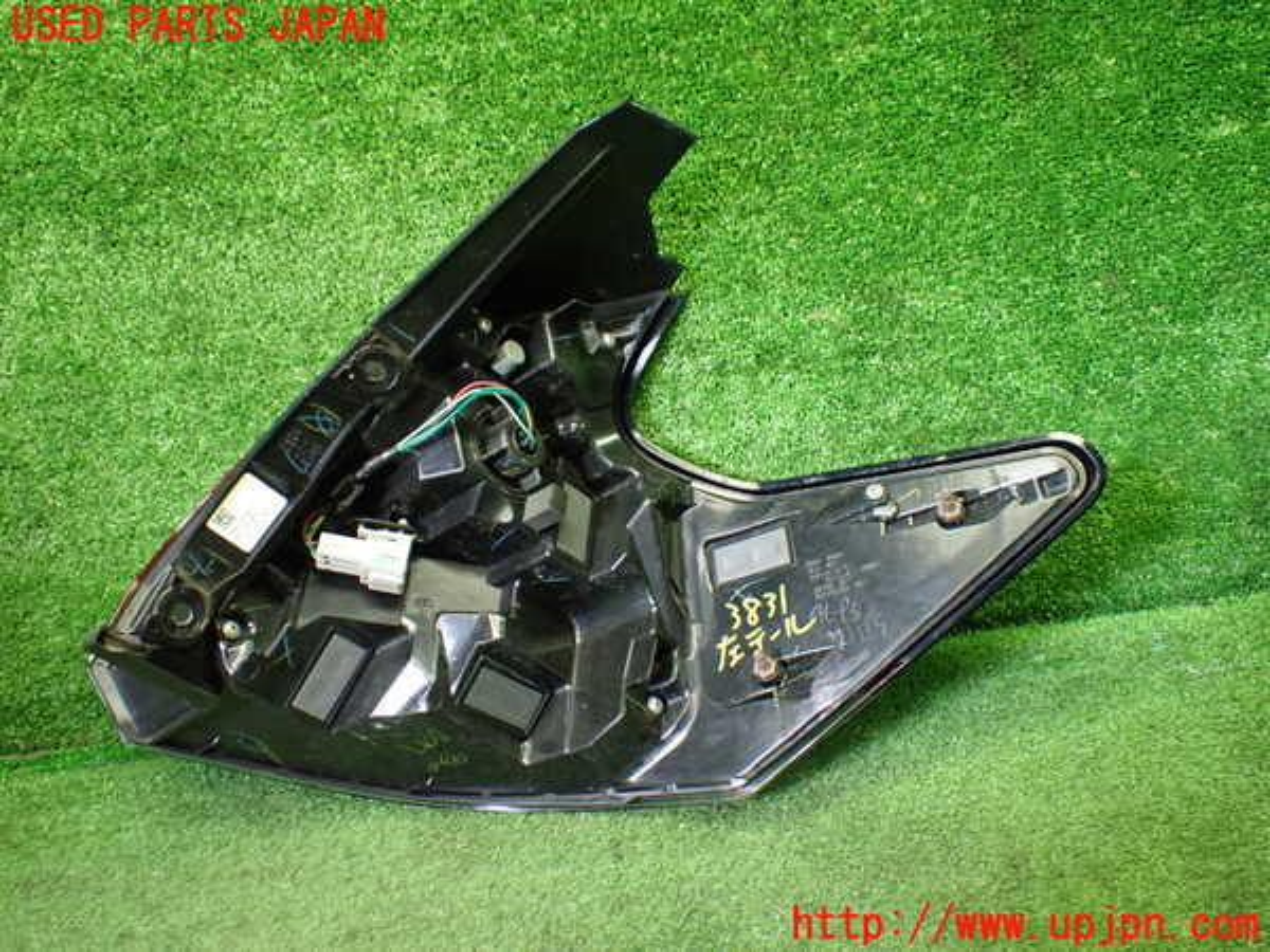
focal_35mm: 32
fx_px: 1174
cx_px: 635
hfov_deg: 56.8
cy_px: 476
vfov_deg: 44.2
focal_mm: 5.79
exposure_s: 1/100
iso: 800
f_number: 2.4
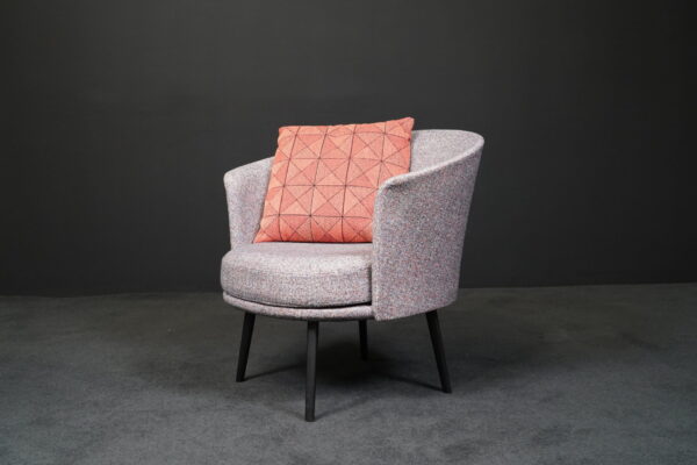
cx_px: 348
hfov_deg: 46.4
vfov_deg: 31.9
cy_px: 232
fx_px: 813
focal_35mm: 42
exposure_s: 1/100
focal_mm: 42
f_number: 7.1
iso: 5000
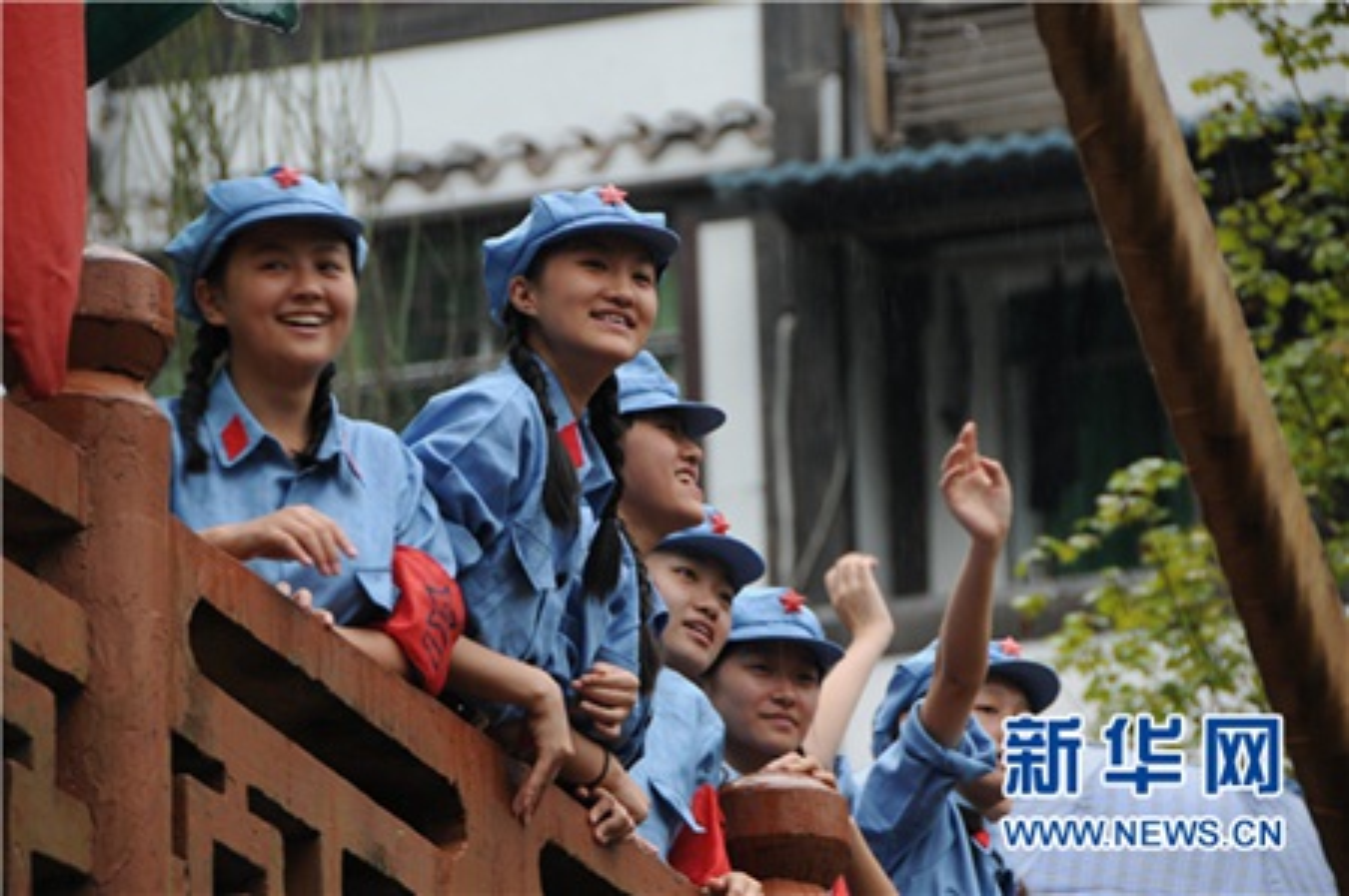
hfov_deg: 9.2
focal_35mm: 225
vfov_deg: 6.1
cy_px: 448
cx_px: 674
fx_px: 8422
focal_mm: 150
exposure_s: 1/125
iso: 200
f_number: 6.3
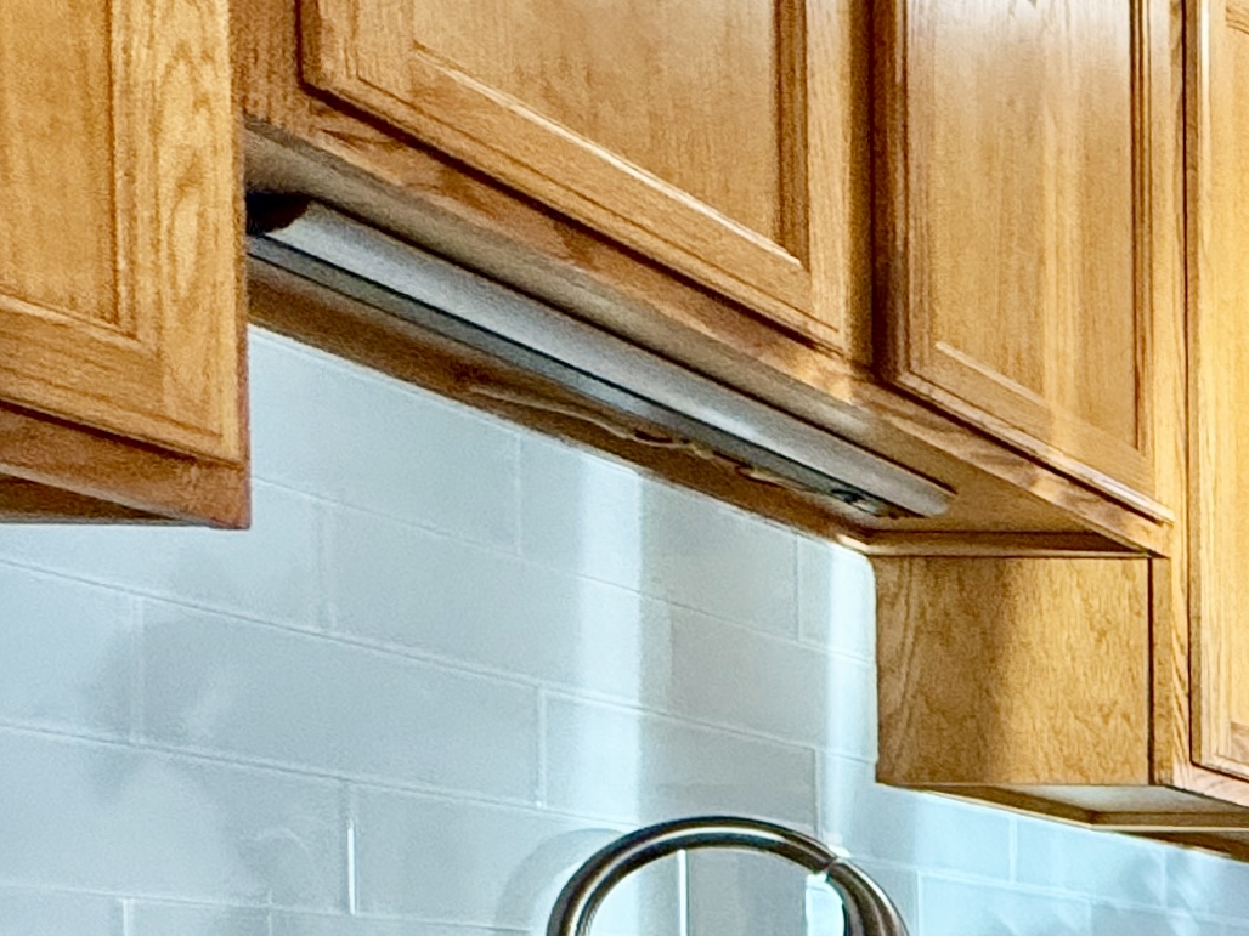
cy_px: 1118
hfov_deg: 21.3
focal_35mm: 53
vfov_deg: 24.9
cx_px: 2312
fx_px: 1912
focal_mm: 2.22
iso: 320
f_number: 2.2
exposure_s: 1/60
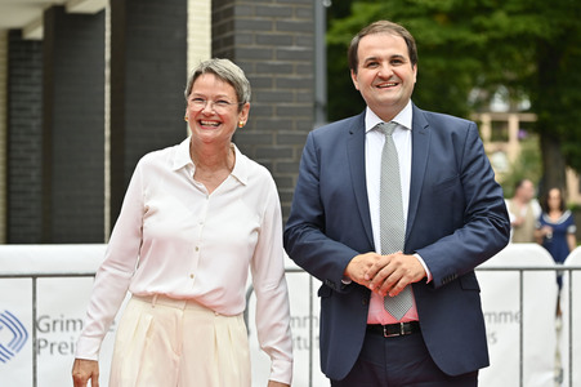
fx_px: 1258
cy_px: 194
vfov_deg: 17.5
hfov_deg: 26.0
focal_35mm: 78
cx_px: 290
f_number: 2.8
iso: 500
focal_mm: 78
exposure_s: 1/500
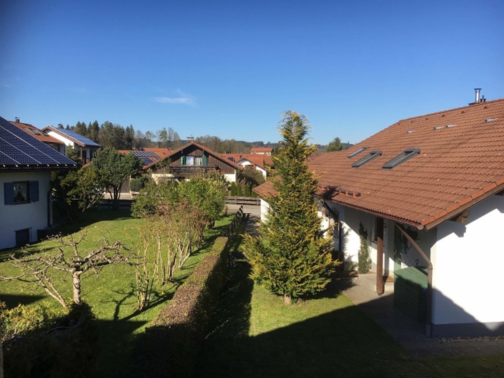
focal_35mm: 29
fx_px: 422
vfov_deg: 48.2
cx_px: 252
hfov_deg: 61.7
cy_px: 189
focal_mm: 4.15
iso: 25
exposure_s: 1/1350
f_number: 2.2
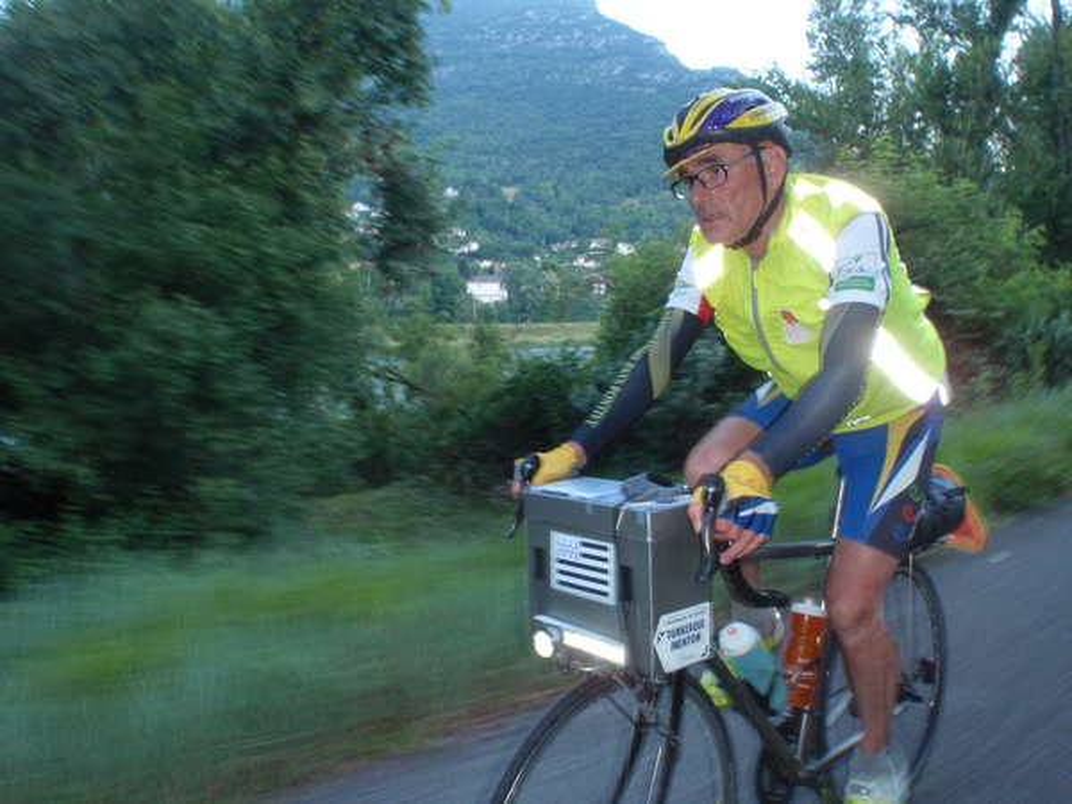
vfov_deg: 49.7
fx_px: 867
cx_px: 536
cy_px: 402
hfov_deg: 63.4
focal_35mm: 28
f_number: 3.5
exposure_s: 1/30
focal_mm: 5
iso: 125
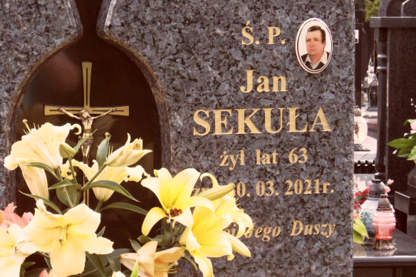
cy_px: 192
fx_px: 1687
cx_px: 117
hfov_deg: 14.0
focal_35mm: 146
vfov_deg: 9.4
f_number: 4.2
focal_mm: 13.2
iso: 100
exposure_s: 1/45
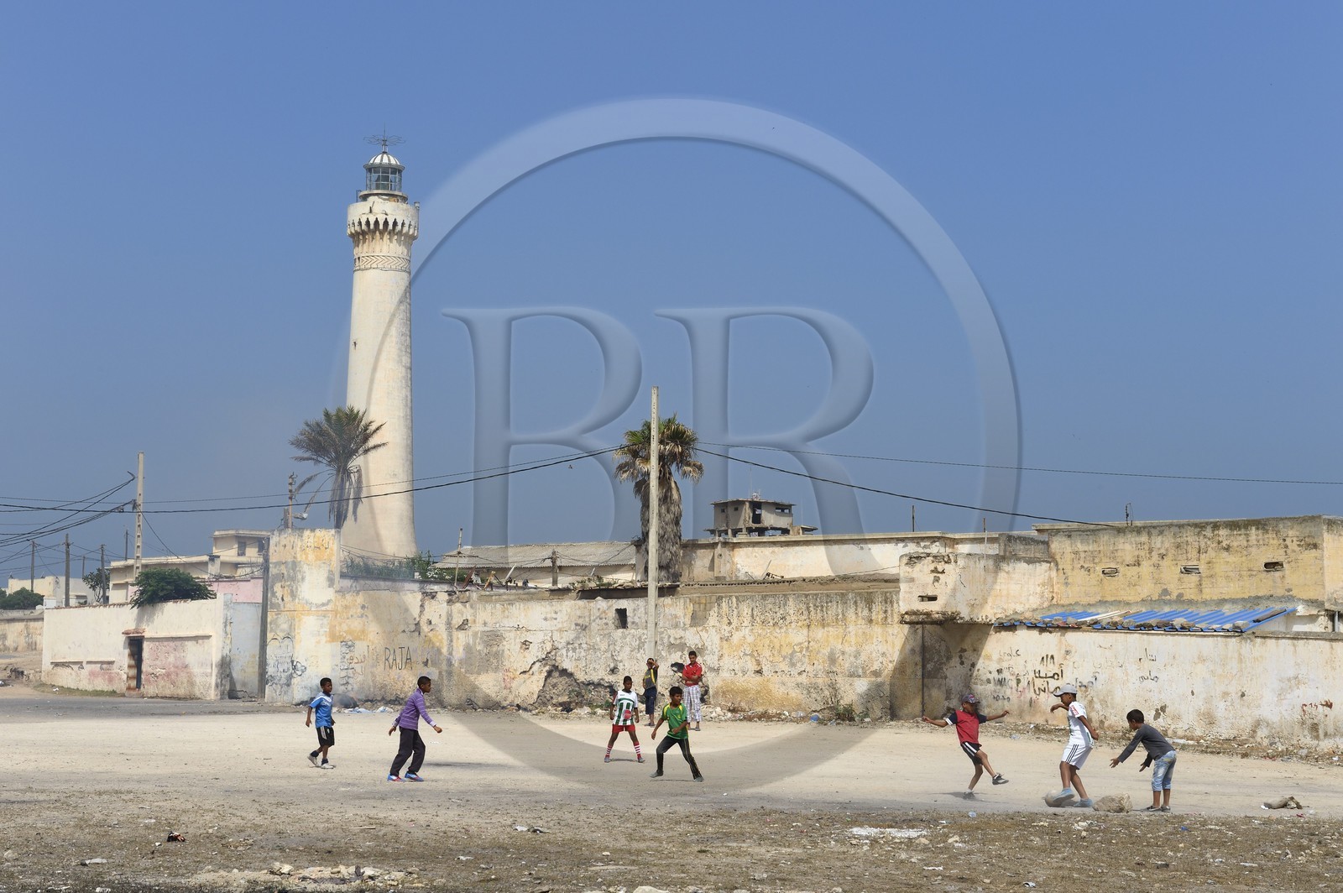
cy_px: 446
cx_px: 672
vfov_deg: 22.6
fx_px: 2236
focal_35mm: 60
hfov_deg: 33.4
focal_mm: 60
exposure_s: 1/320
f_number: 14
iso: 200
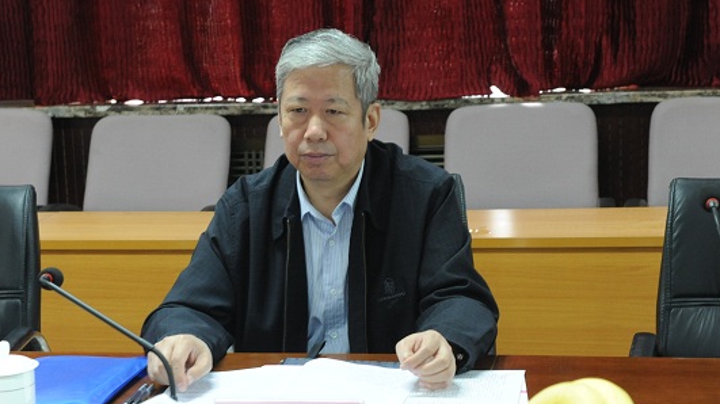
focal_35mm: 88
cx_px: 344
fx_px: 1679
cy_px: 179
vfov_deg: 13.7
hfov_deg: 24.2
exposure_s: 1/20
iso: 3200
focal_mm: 70
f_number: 7.1
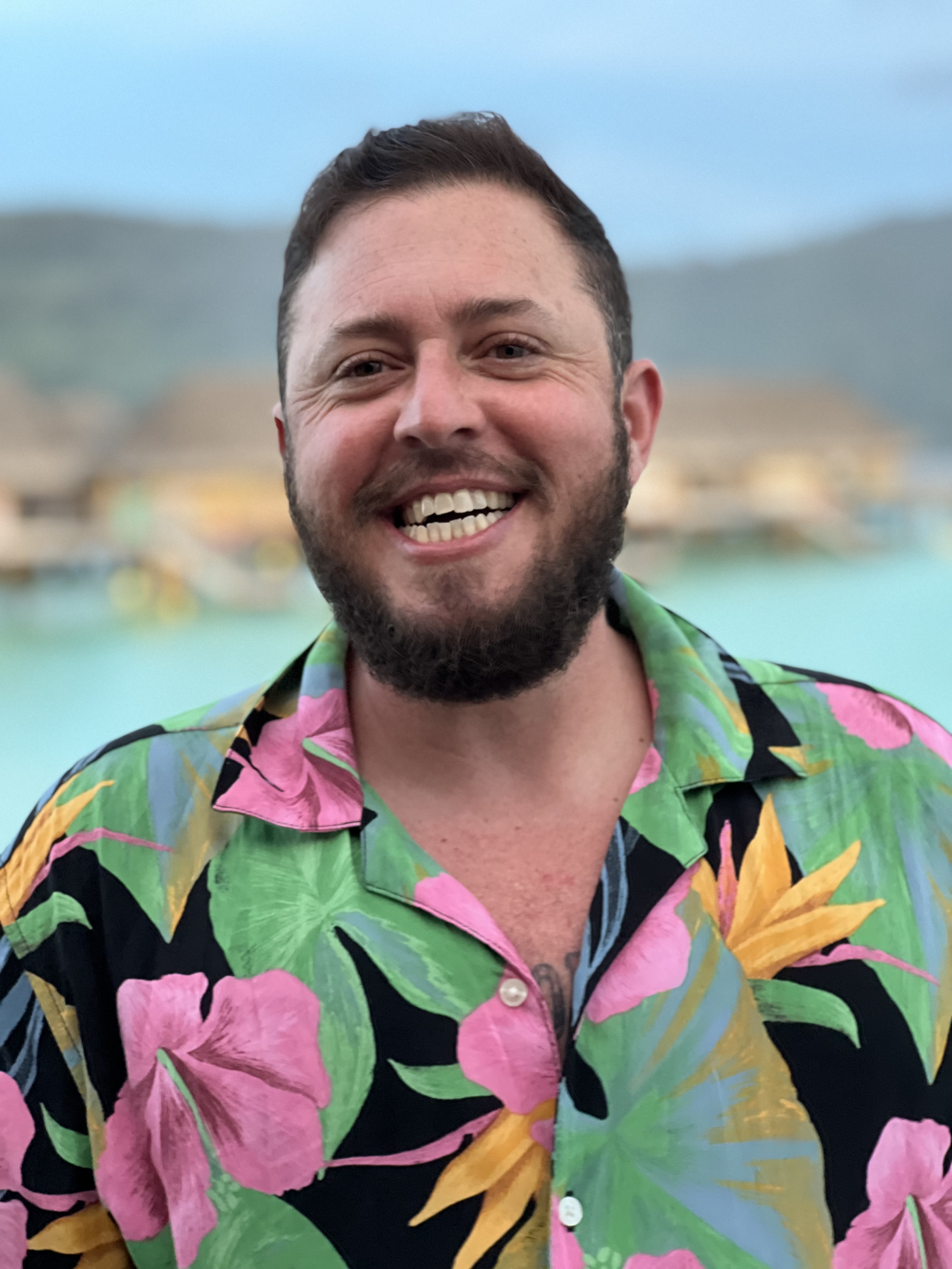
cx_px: 476
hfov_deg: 19.1
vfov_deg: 25.3
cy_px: 634
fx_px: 2824
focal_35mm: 77
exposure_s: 1/15
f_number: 2.8
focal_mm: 9
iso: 500
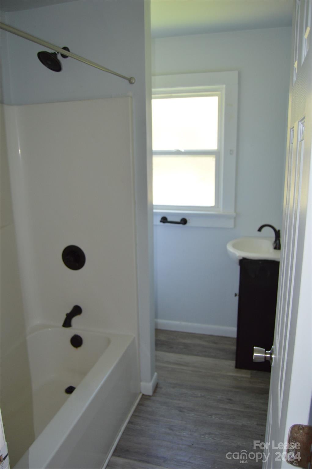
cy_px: 234
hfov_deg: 47.9
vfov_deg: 67.4
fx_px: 352
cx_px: 156
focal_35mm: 27
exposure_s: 1/60
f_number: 3.5
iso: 400
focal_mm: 18
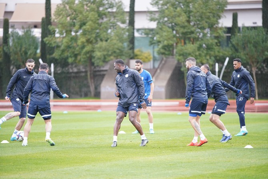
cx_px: 134
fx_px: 1489
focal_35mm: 200
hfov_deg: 10.3
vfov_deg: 6.9
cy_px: 90
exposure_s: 1/250
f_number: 2.8
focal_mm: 200
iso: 3200
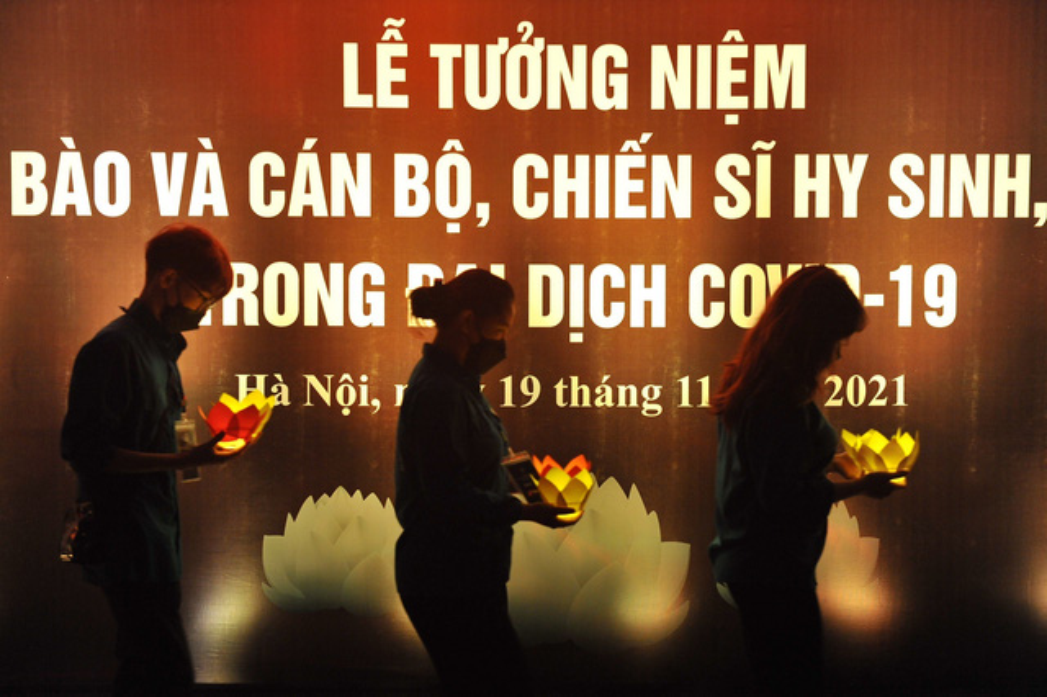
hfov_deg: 44.5
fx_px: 1279
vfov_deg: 30.5
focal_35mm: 44
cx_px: 524
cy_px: 348
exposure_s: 1/80
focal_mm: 44
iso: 2500
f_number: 3.2
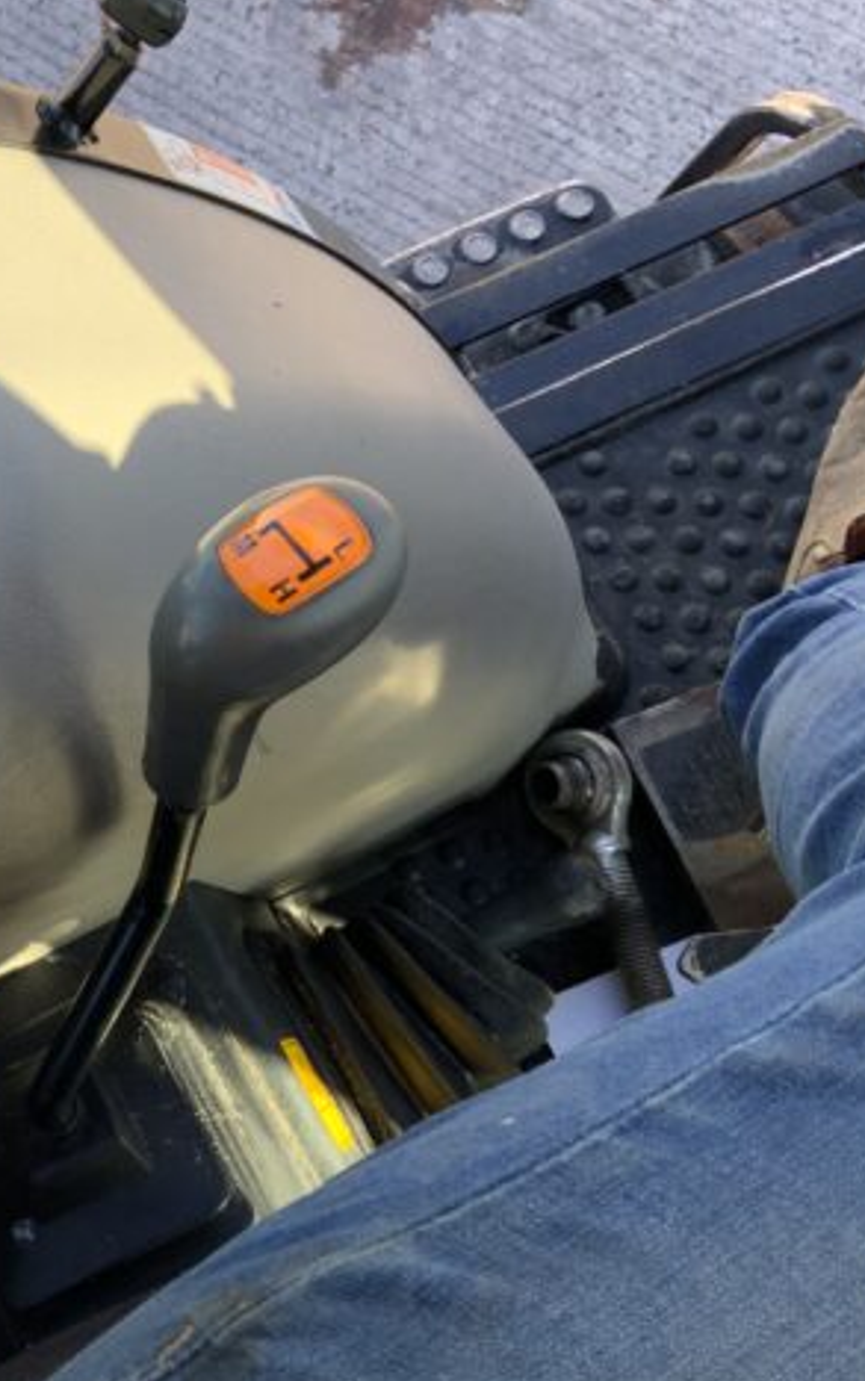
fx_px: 1582
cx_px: 6
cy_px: 688
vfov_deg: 47.2
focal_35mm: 42
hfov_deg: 28.7
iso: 20
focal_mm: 3
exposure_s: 1/122
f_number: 1.8
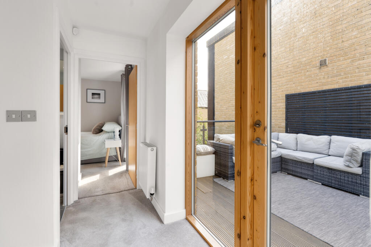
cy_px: 124
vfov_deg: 68.9
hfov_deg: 91.6
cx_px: 186
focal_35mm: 18
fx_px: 180
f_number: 8
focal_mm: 17.5
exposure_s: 1/3
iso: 320
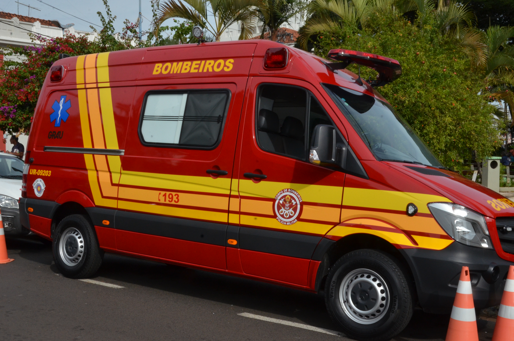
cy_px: 170
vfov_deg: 31.8
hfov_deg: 46.5
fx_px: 598
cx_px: 257
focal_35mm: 42
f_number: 22
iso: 800
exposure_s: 1/250
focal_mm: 28
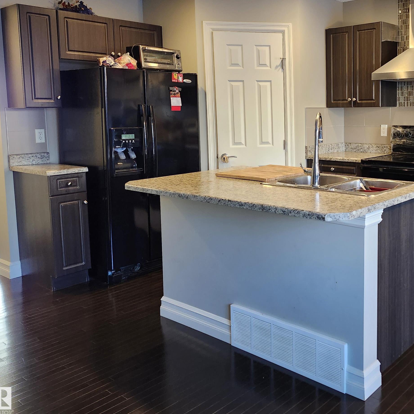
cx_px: 335
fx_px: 460
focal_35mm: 34
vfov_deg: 48.0
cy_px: 158
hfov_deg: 45.8
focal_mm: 5.54
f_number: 1.8
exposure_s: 1/120
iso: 500
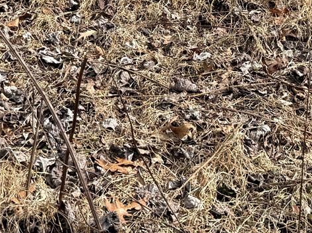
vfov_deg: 13.2
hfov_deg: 18.9
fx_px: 937
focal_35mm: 104
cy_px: -142
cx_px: 117
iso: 80
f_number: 1.78
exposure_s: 1/1553
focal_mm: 6.76
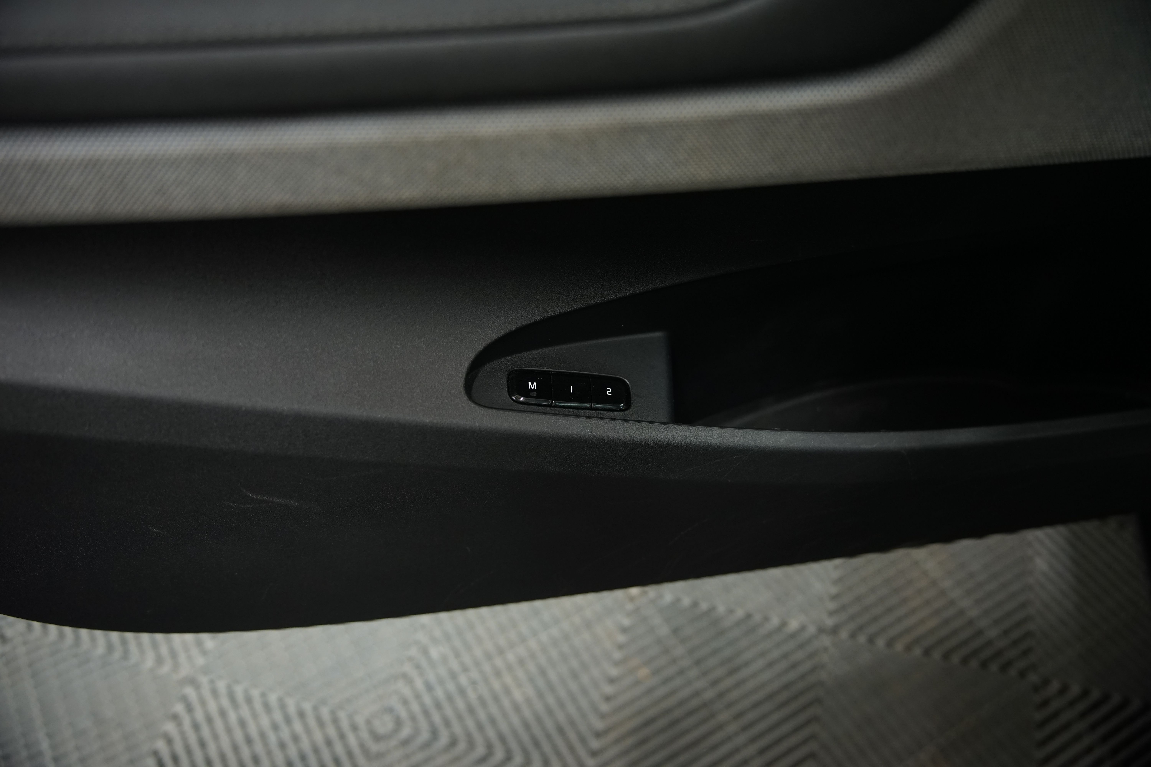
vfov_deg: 41.1
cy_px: 384
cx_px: 576
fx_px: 1023
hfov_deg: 58.7
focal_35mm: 32
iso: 1000
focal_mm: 32
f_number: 2.8
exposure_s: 1/40
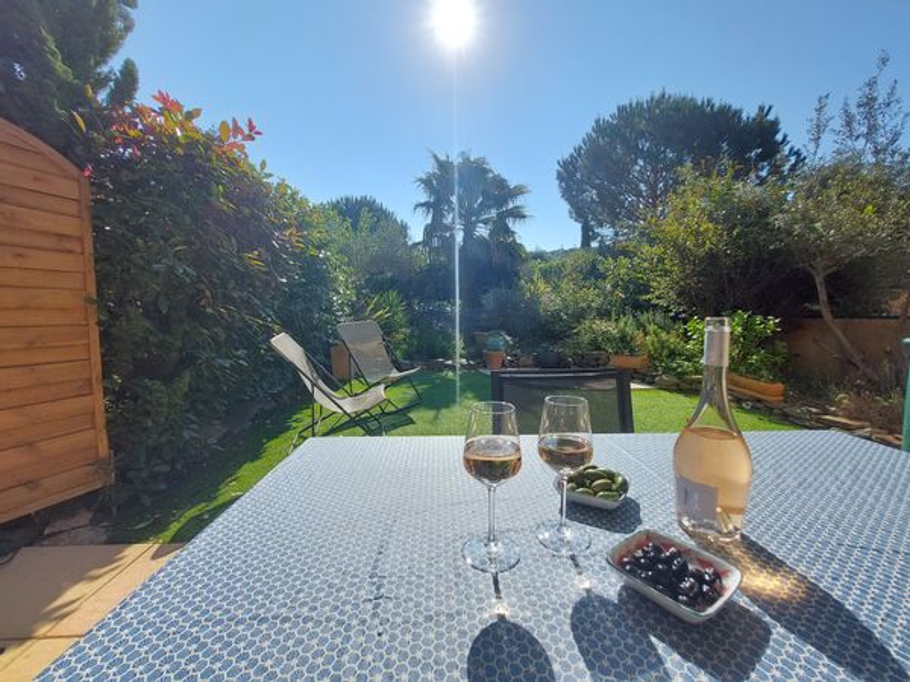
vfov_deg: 89.9
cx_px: 455
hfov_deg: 106.2
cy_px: 341
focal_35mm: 13
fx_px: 342
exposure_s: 1/1711
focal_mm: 1.74
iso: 50
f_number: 2.2
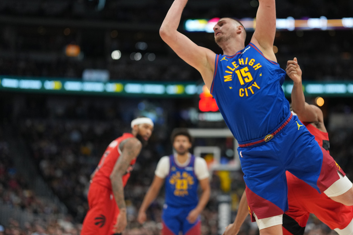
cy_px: 103
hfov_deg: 18.1
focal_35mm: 113
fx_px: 1108
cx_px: 225
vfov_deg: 12.1
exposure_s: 1/3200
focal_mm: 85
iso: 1600
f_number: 1.4
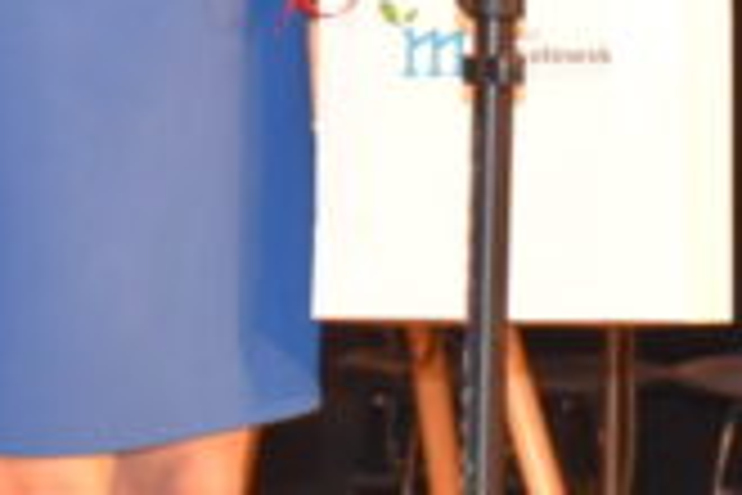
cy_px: -331
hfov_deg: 5.3
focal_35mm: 391
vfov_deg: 3.5
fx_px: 8058
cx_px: 598
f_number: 4.8
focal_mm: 56
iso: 3600
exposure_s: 1/60
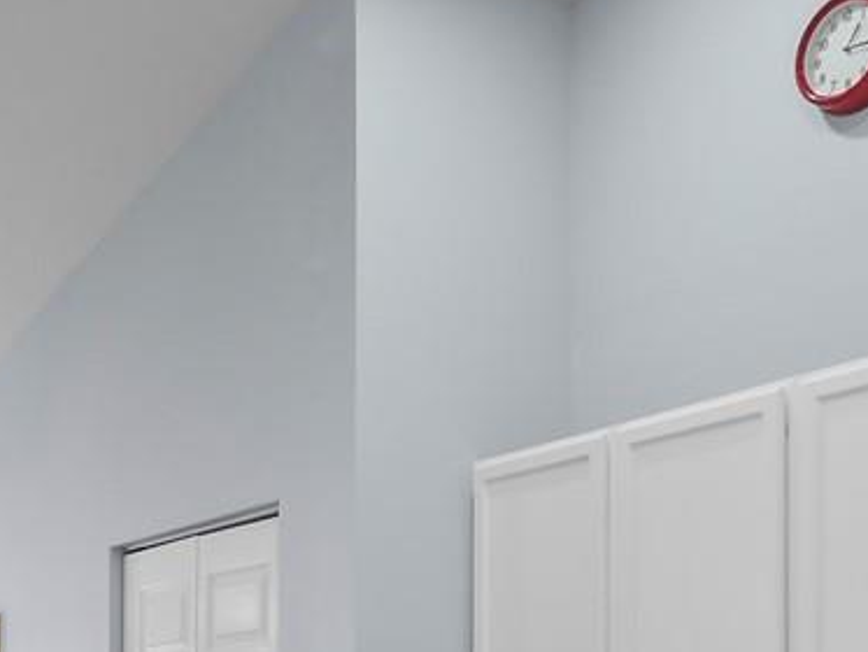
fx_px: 1505
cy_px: 778
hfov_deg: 30.7
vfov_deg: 22.5
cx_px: 86
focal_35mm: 60
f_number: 4
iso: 400
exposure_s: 1/13
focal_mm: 7
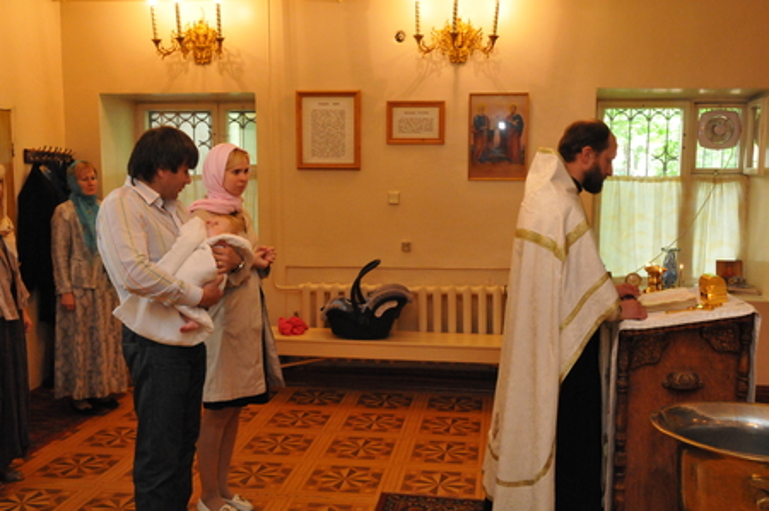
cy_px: 256
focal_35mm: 36
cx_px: 384
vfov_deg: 36.8
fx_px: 768
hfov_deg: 53.2
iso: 3200
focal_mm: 24
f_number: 10
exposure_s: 1/50
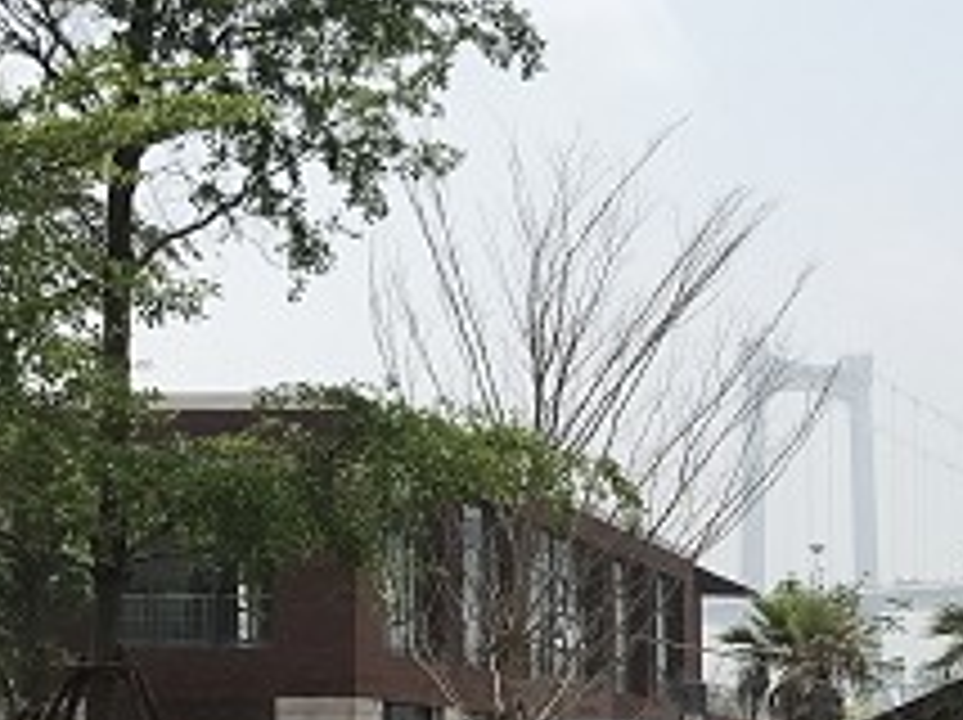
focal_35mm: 89
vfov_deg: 15.9
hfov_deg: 20.3
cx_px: 1215
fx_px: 2473
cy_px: 855
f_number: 1.8
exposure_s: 1/5051
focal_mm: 3.99
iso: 20
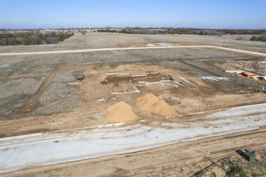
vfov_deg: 57.2
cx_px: 133
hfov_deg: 78.6
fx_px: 162
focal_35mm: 22
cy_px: 88
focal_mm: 8.38
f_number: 2.8
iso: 110
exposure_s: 1/2500
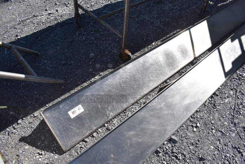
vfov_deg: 48.0
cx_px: 122
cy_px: 82
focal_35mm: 27
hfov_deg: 67.3
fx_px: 184
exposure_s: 1/640
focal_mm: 18
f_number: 8
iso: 200
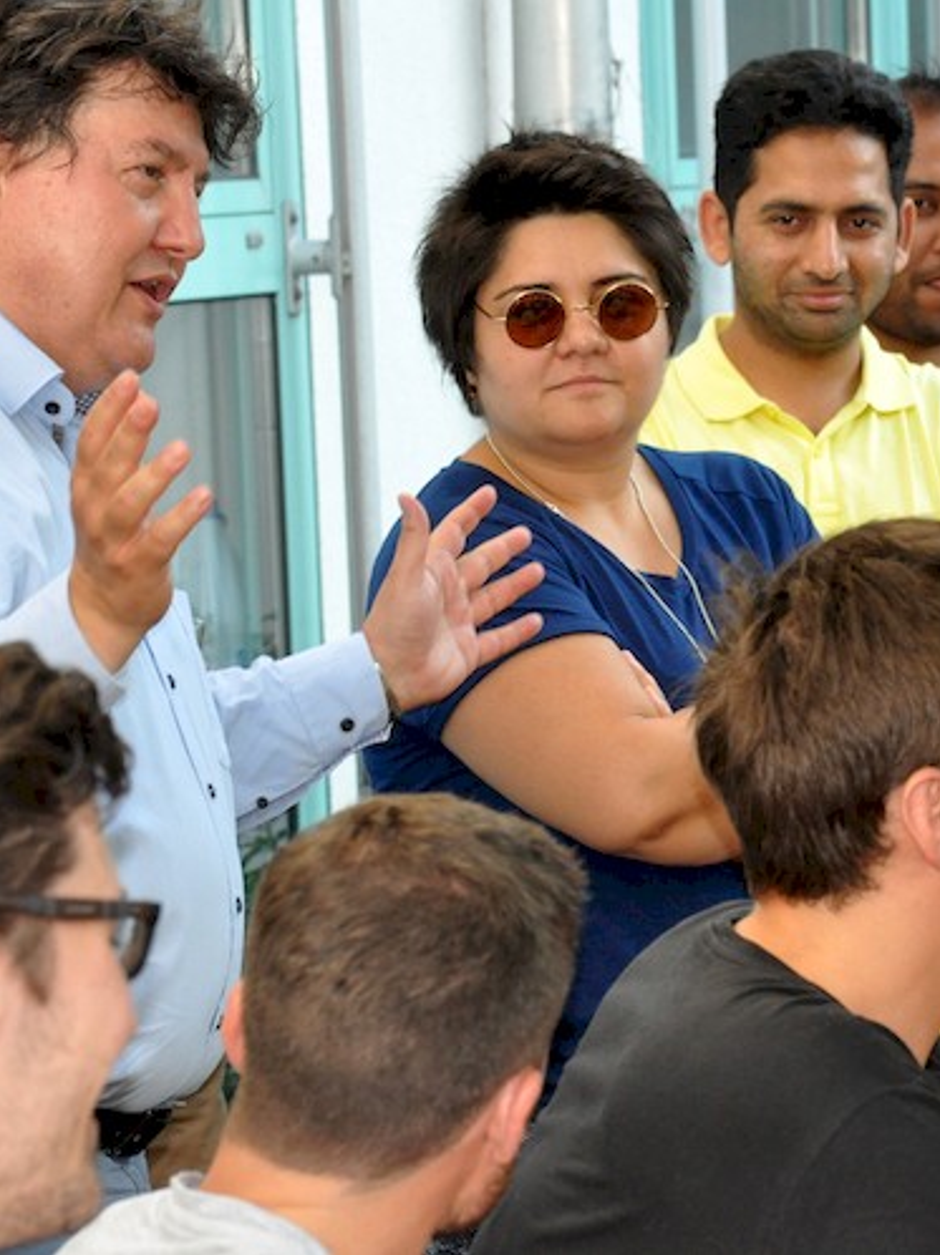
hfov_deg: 6.5
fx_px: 8289
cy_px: 628
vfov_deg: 8.7
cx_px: 664
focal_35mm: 229
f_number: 10
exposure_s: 1/200
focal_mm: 105
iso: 1600
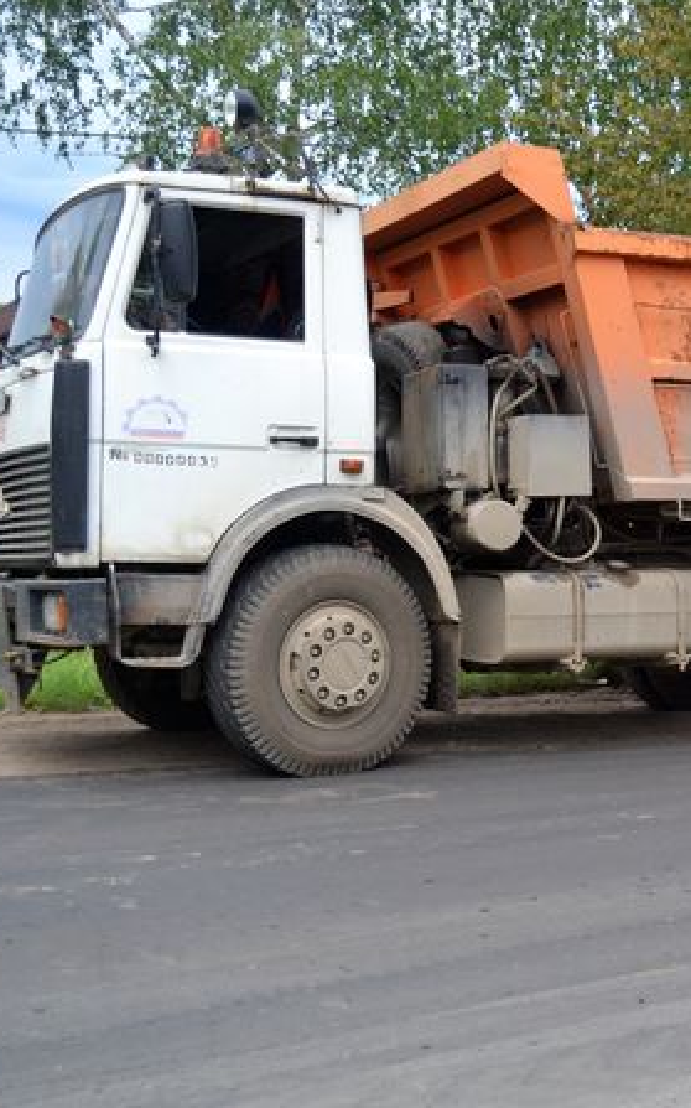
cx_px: 640
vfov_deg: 34.0
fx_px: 1810
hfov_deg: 21.1
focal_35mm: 60
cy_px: 555
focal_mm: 26
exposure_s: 1/2000
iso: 1100
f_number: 4.2
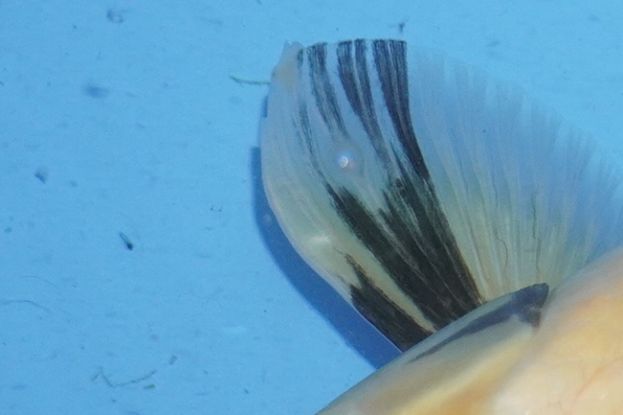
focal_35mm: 256
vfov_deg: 5.4
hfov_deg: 7.7
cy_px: 266
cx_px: 1273
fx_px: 4432
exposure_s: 1/160
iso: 1000
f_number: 4.5
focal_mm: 37
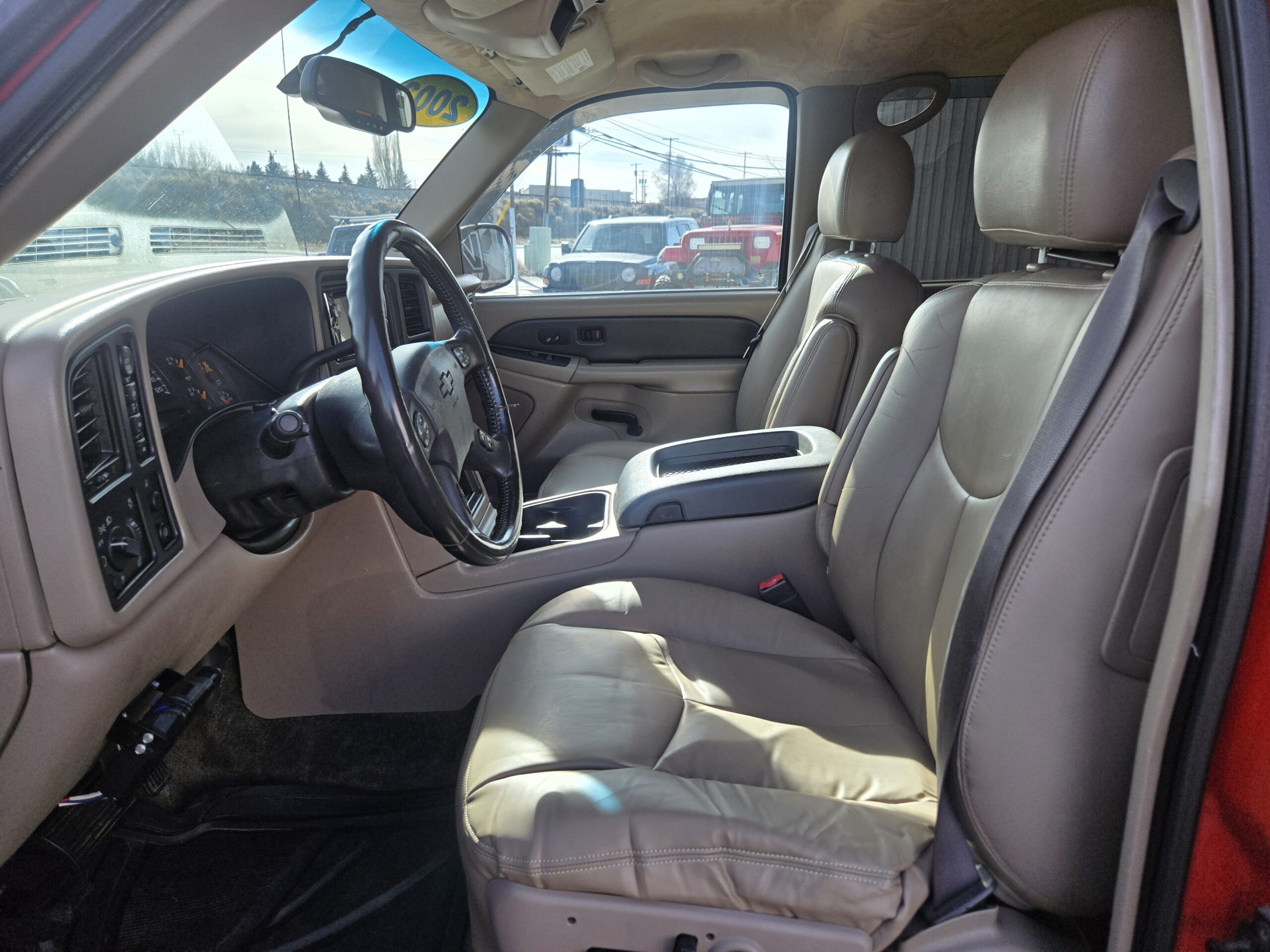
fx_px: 844
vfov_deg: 58.9
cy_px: 476
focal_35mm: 23
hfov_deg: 73.9
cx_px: 635
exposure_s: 1/2443
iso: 80
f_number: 1.8
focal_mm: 5.4
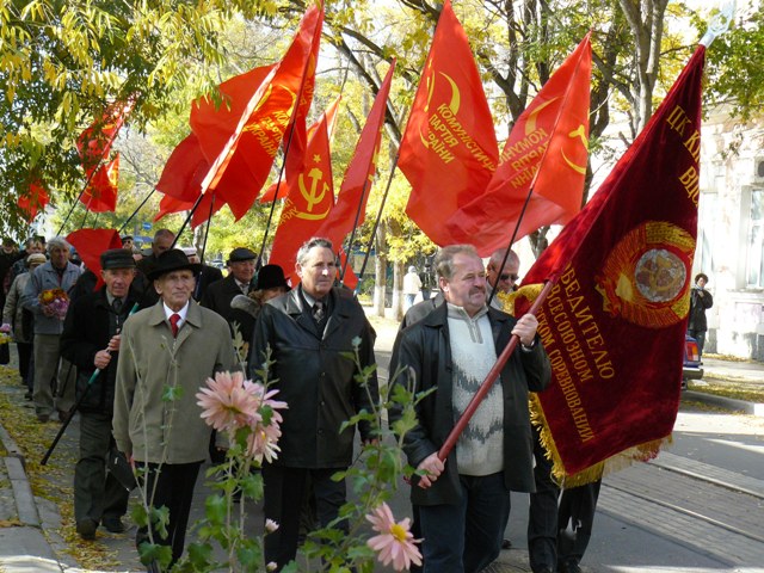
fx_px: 1567
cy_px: 286
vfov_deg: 20.7
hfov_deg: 27.4
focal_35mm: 71
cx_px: 382
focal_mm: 11.8
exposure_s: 1/250
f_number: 4.5
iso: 200
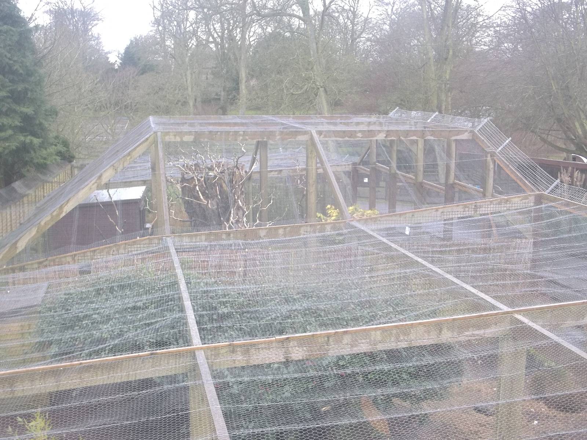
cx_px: 294
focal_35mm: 46
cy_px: 220
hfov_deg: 41.2
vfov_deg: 31.5
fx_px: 780
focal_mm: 8.3
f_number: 3.7
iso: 203
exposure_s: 1/8
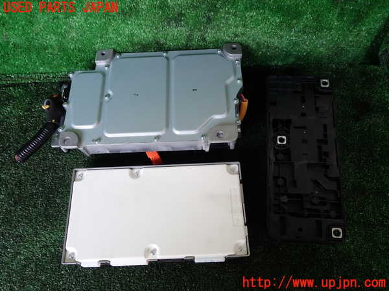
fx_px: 337
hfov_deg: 60.0
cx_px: 194
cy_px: 146
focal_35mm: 30
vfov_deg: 46.8
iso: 125
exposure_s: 1/60
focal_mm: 5.4
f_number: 2.3
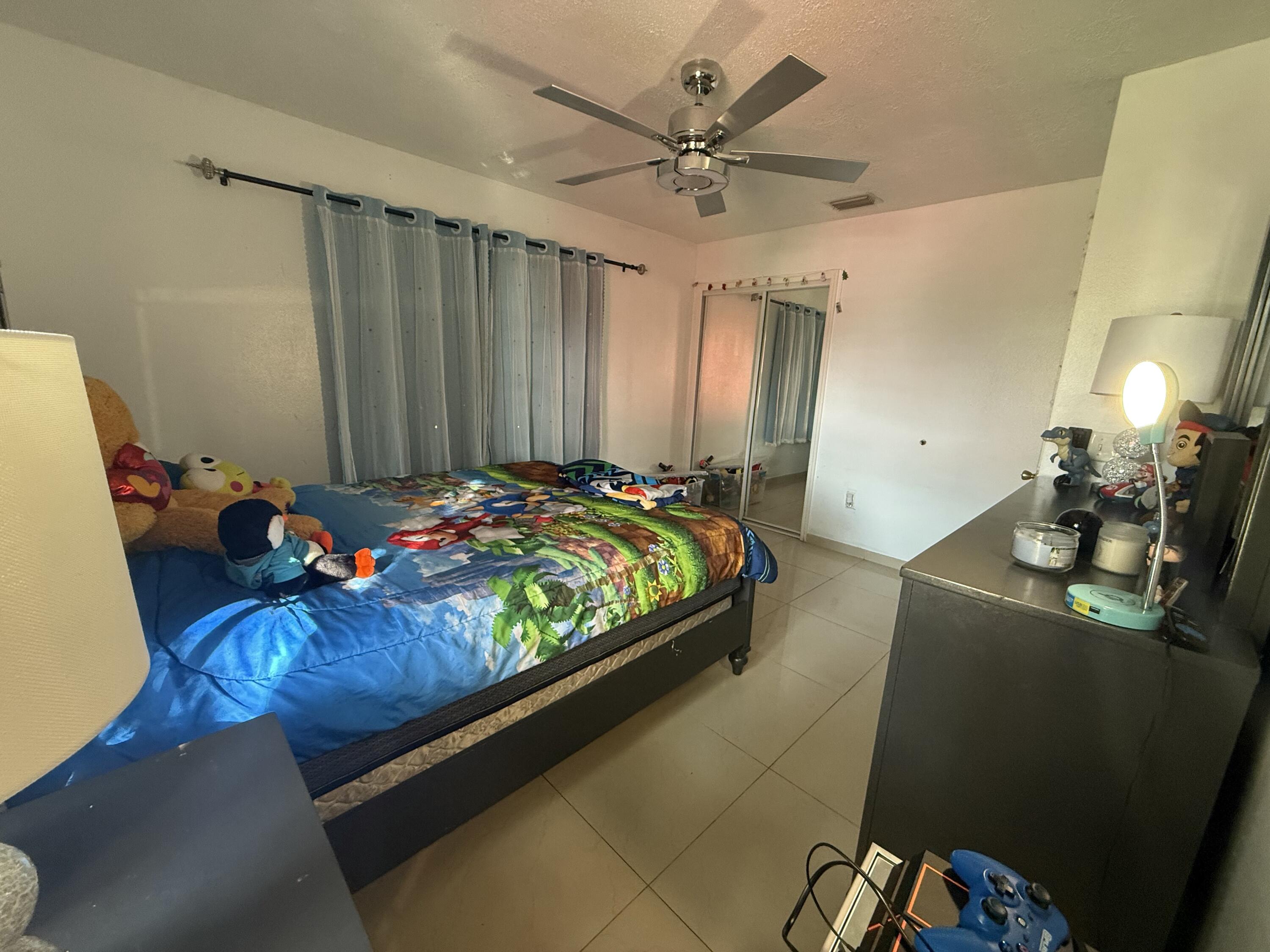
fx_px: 514
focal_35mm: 14
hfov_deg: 102.1
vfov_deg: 85.7
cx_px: 635
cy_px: 476
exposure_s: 1/60
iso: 400
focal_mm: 2.22
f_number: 2.2
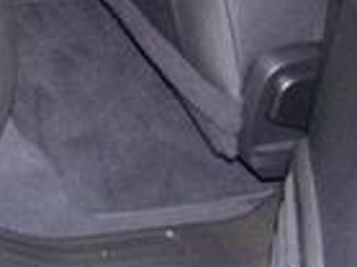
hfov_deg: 19.0
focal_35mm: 87
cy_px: -216
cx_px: -218
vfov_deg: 14.8
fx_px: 896
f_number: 3.3
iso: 500
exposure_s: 1/34
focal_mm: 4.3
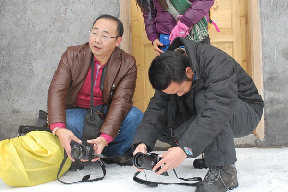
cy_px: 96
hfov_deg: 41.1
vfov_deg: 28.1
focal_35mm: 48
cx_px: 144
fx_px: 384
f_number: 5
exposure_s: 1/100
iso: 400
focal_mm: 32
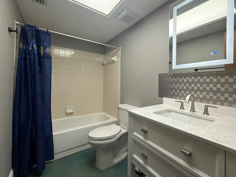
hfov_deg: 94.2
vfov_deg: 78.0
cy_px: 82
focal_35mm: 16
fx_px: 109
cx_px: 129
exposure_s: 1/120
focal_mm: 2.22
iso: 250
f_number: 2.2
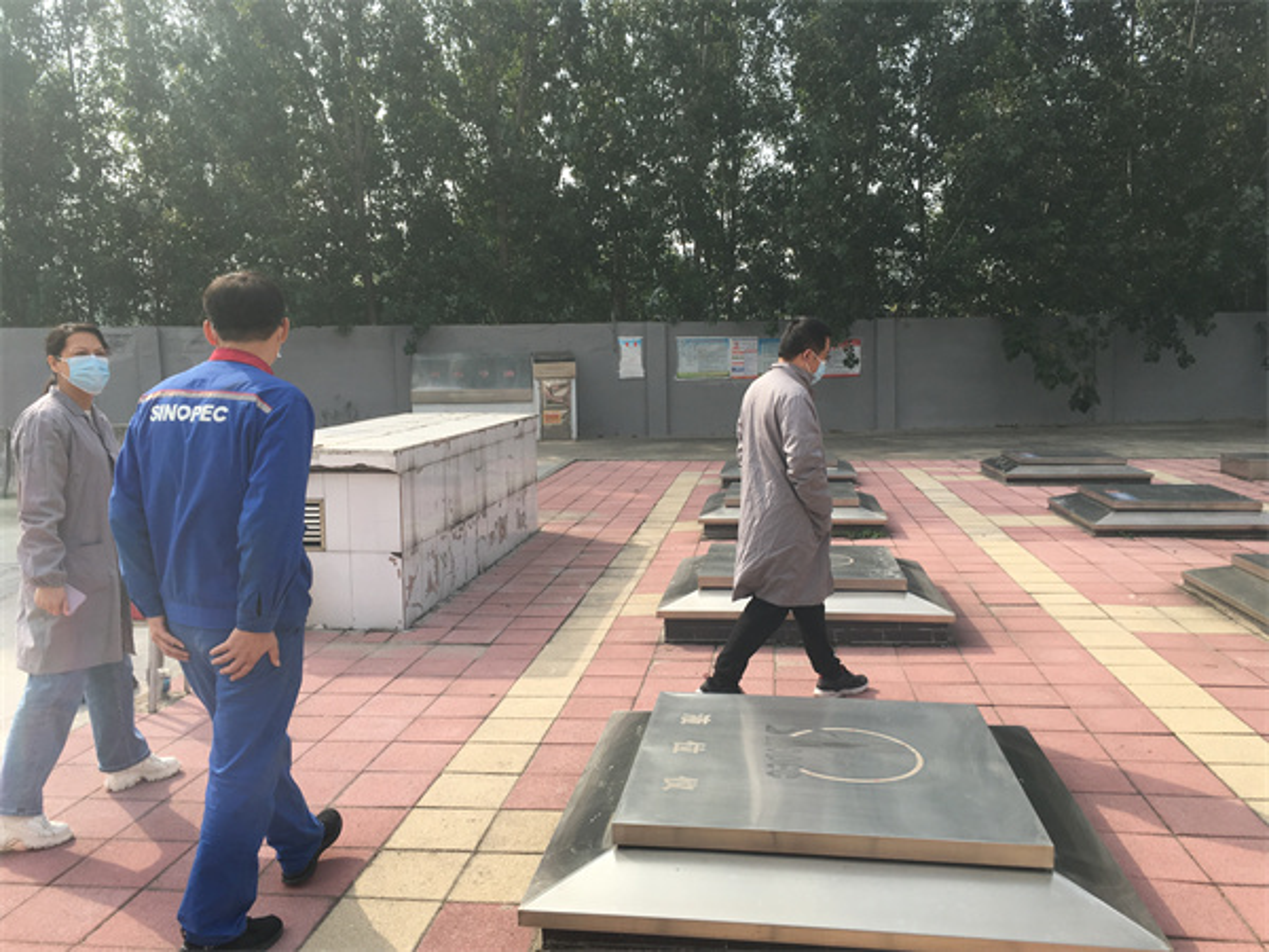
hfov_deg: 61.7
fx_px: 1063
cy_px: 476
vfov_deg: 48.2
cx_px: 634
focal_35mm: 29
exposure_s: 1/1083
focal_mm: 4.15
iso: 25
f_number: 2.2
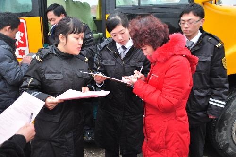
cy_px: 78
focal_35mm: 32
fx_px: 206
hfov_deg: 59.6
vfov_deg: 41.6
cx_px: 118
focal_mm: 21
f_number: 3.8
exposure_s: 1/30
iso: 1100
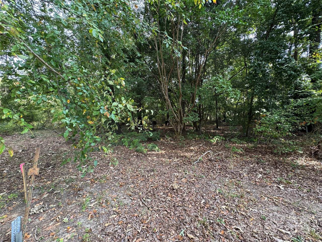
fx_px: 130
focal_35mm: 14
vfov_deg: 85.7
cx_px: 161
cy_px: 121
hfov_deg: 102.1
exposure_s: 1/99
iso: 64
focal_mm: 2.22
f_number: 2.2
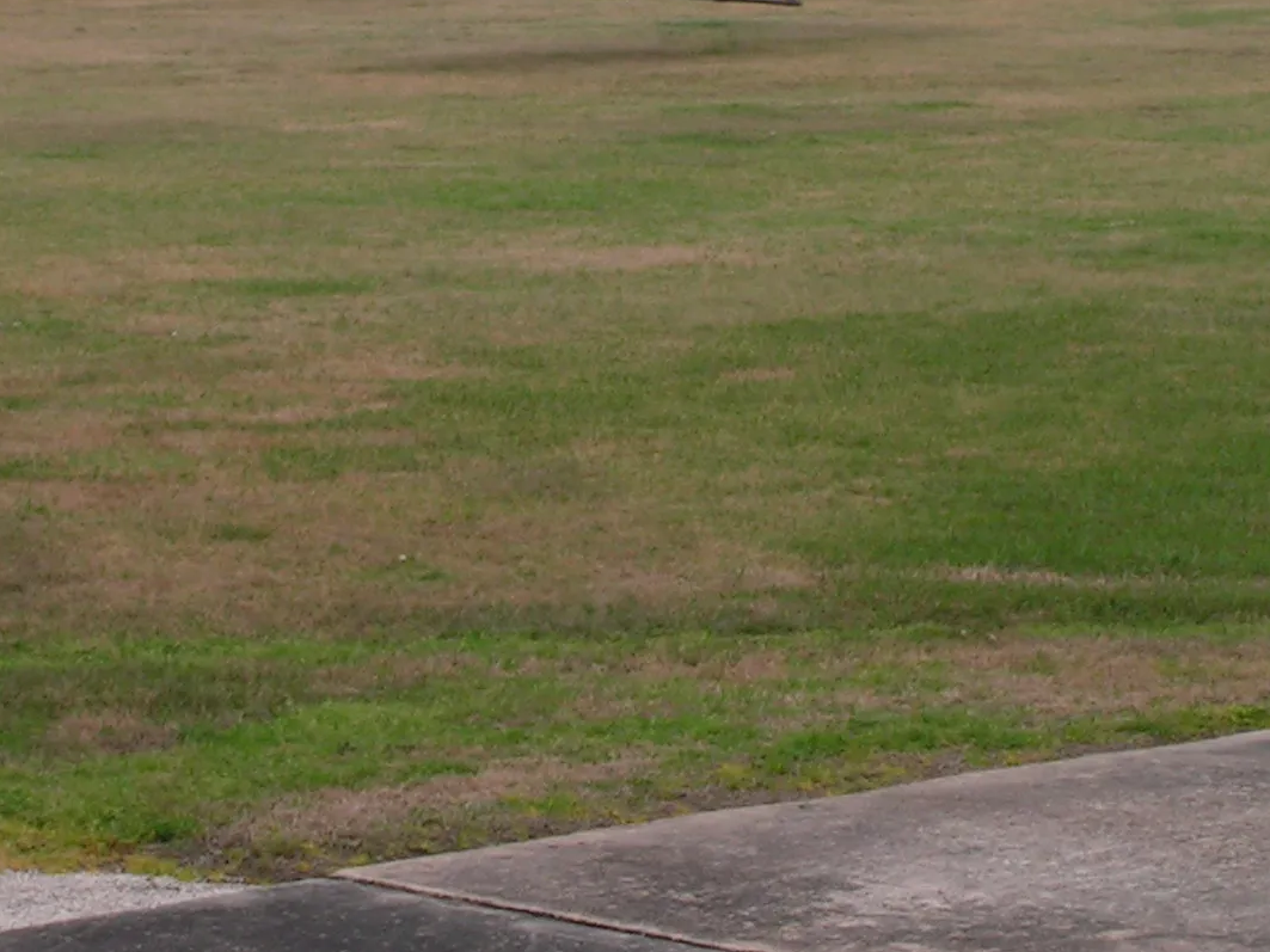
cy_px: 8
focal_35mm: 171
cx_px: 668
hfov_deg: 11.6
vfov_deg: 8.6
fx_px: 6273
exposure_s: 1/640
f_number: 3.2
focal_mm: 13.4
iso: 50
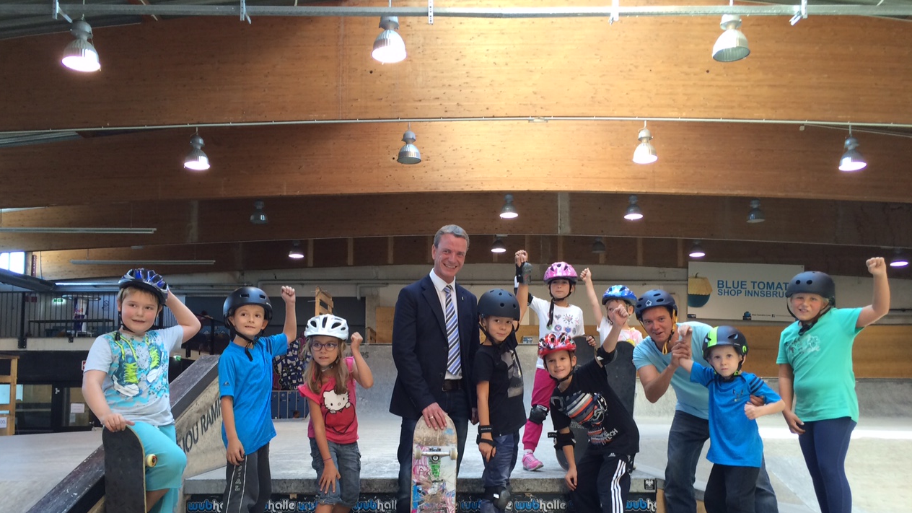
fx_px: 774
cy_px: 343
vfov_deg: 36.3
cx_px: 454
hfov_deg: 61.0
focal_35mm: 32
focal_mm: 4.15
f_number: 2.2
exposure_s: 1/33
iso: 40
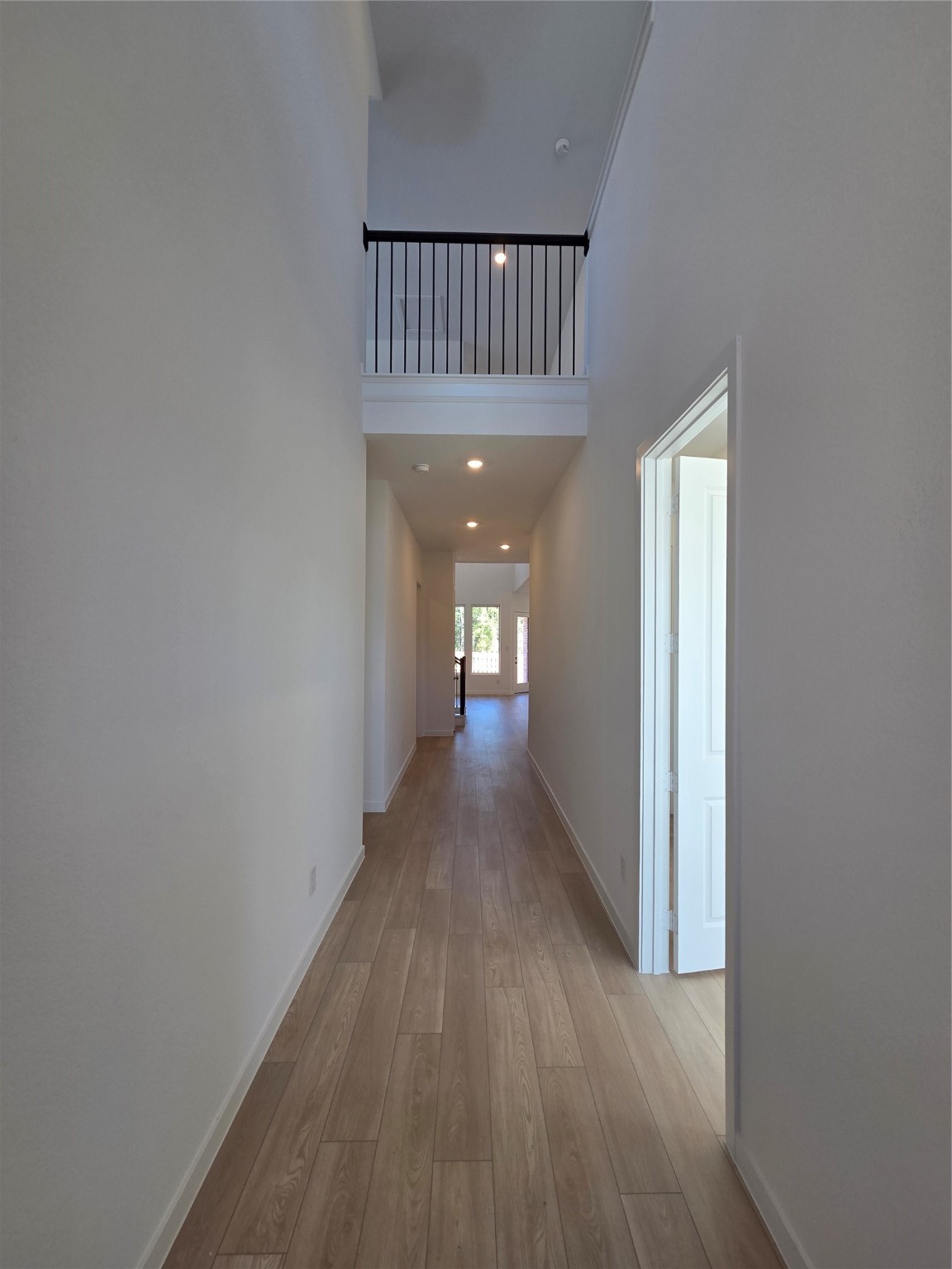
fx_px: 477
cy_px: 634
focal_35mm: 13
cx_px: 476
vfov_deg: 106.2
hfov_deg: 89.9
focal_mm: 2.2
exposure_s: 1/120
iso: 64
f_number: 2.2
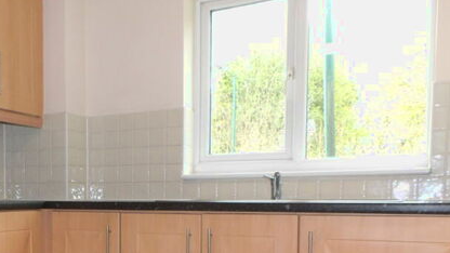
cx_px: 95
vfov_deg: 26.0
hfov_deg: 44.3
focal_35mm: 44
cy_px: 238
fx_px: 525
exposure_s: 1/15
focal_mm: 4.3
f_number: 4.1
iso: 200
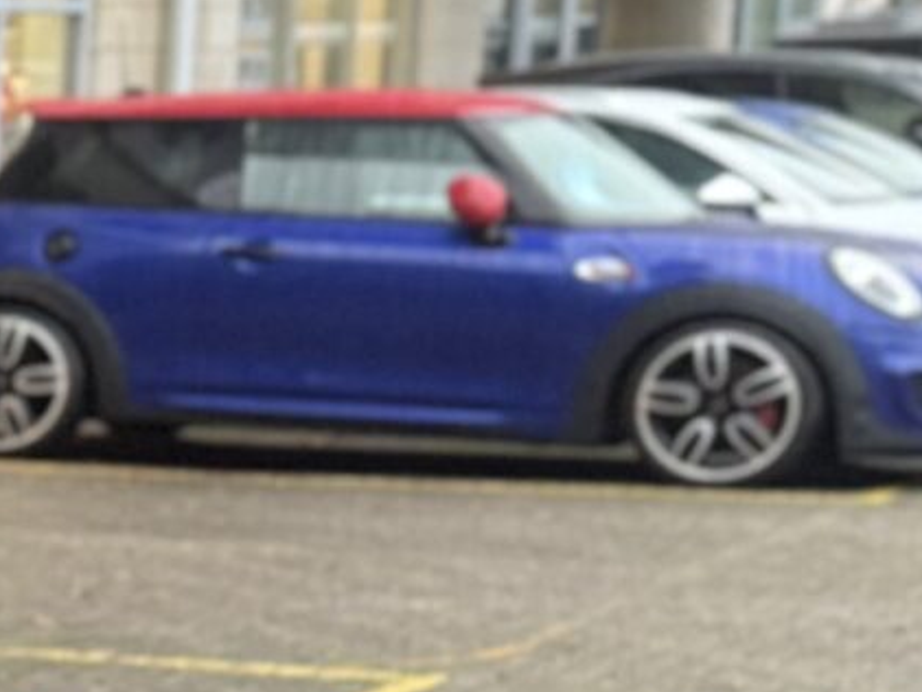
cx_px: -1424
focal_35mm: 146
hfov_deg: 11.0
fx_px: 3890
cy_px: 753
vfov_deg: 10.1
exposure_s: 1/42
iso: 250
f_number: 1.78
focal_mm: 6.76
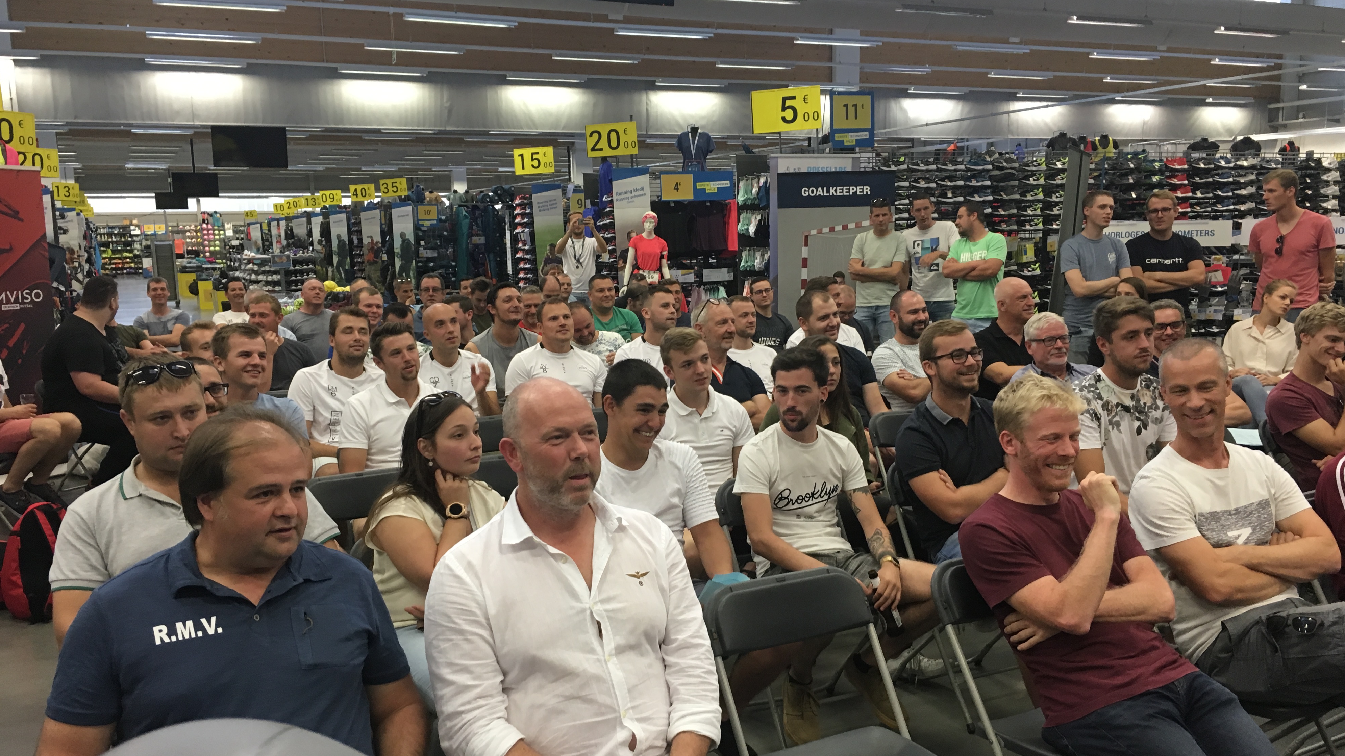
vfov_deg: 36.6
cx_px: 679
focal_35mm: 32
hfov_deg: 61.0
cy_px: 421
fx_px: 1141
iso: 50
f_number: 2.2
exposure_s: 1/33
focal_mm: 4.15
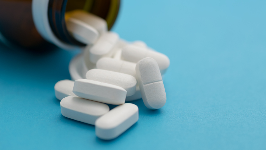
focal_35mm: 67
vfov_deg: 18.0
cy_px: 62
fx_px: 473
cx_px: 133
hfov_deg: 31.4
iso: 100
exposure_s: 1/4
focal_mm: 40
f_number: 3.2
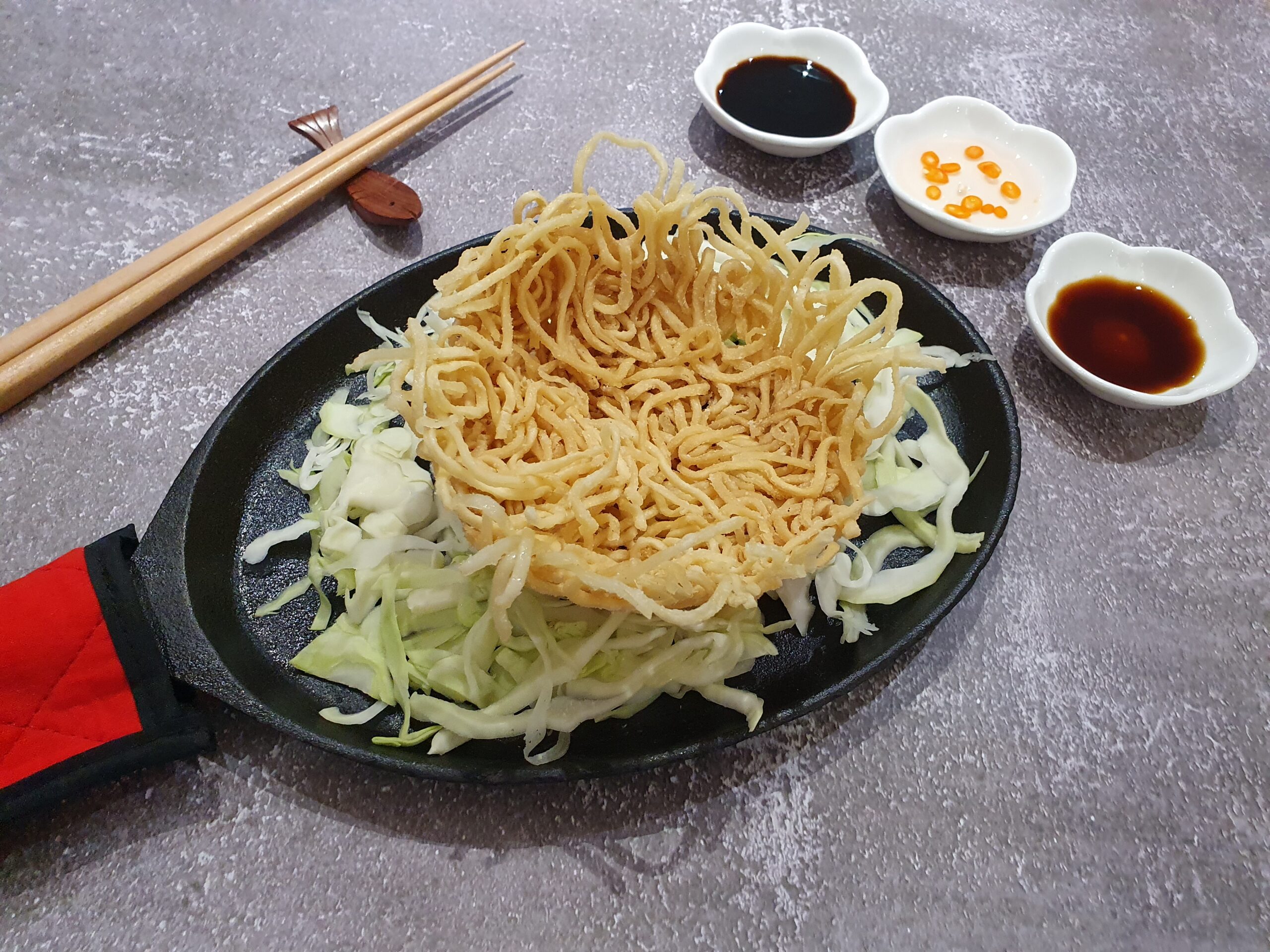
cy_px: 476
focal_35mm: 26
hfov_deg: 67.3
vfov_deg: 53.1
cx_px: 635
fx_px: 954
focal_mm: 4.32
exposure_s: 1/50
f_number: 2.4
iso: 500
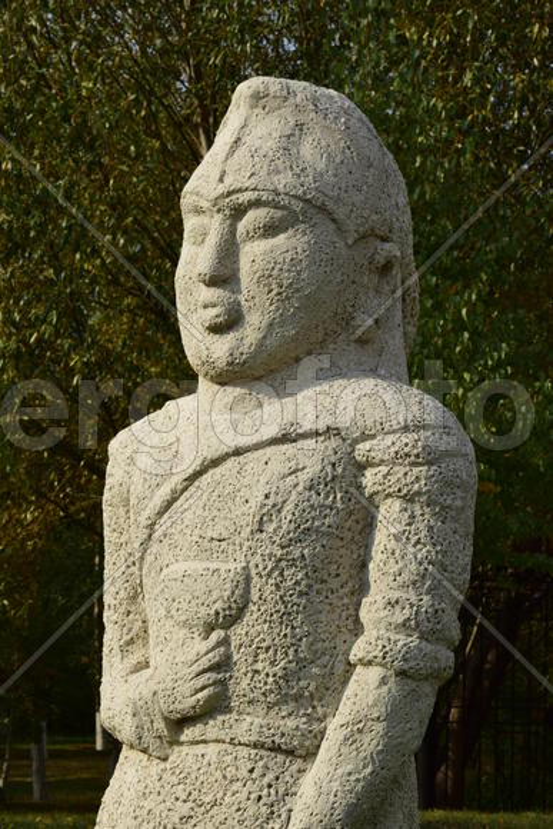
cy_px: 414
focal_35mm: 105
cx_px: 276
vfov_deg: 19.5
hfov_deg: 13.0
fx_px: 2418
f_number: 16
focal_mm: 70
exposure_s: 1/80
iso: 100
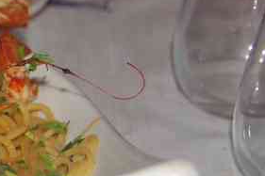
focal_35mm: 187
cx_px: -183
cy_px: 61
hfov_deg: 10.5
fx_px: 1374
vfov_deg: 7.3
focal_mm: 35
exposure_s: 1/80
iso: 200
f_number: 4
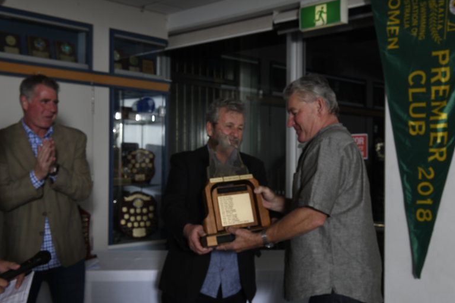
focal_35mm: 47
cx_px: 249
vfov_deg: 28.6
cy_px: 159
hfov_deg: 41.9
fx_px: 594
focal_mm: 36
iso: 320
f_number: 9
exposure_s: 1/125
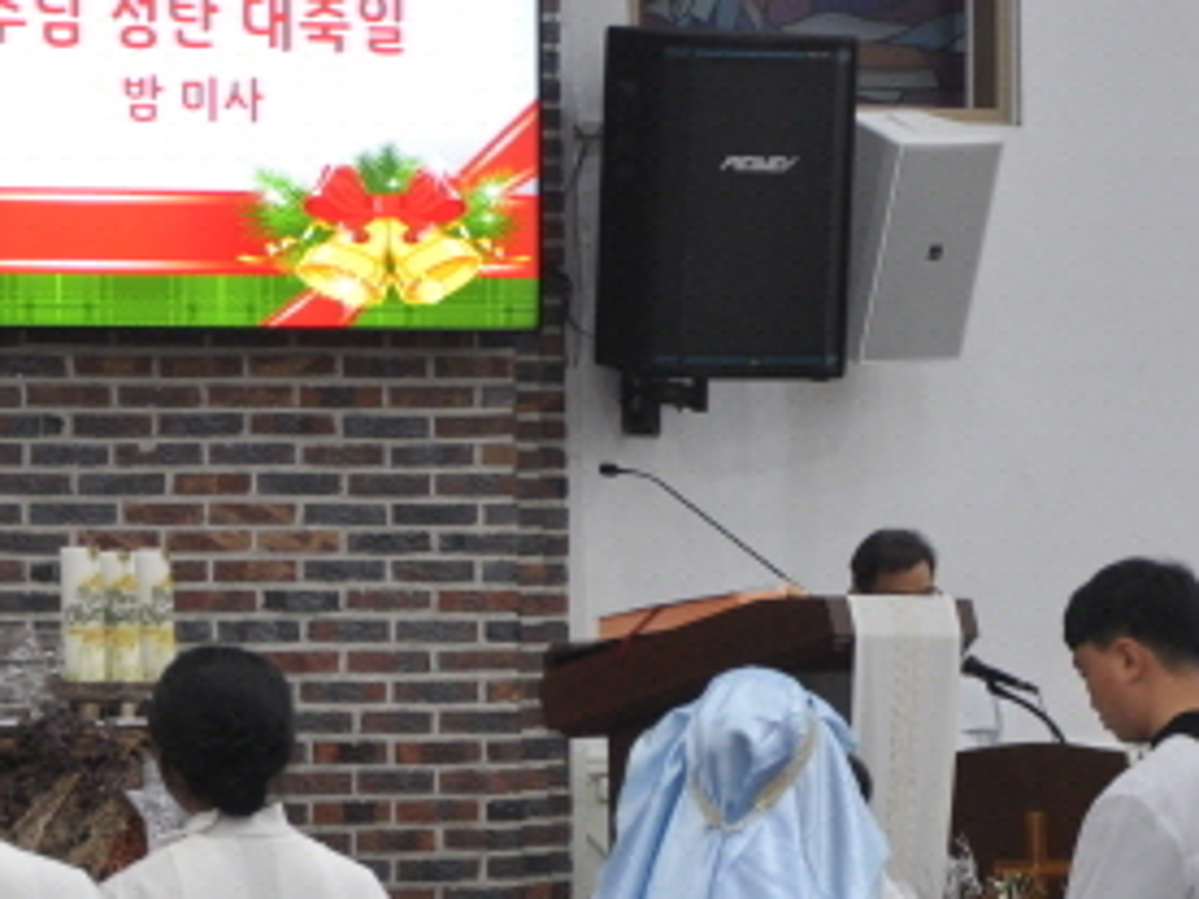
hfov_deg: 9.5
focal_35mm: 209
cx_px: 582
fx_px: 7239
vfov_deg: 7.1
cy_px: 649
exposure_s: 1/30
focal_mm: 50
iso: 400
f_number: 5.6
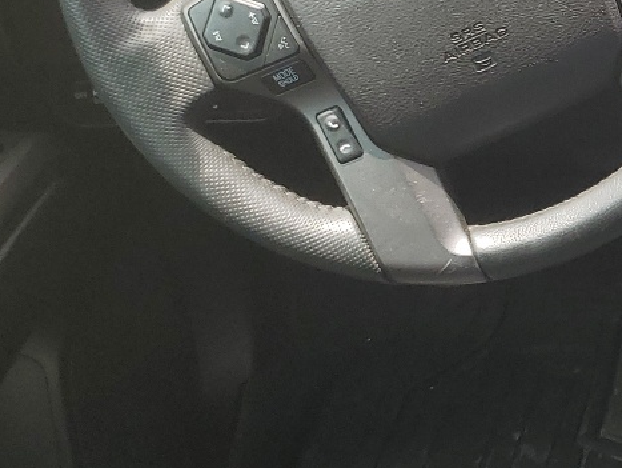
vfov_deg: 16.6
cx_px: 974
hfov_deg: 18.9
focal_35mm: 89
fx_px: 1600
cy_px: 231
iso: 50
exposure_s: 1/500
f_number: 1.5
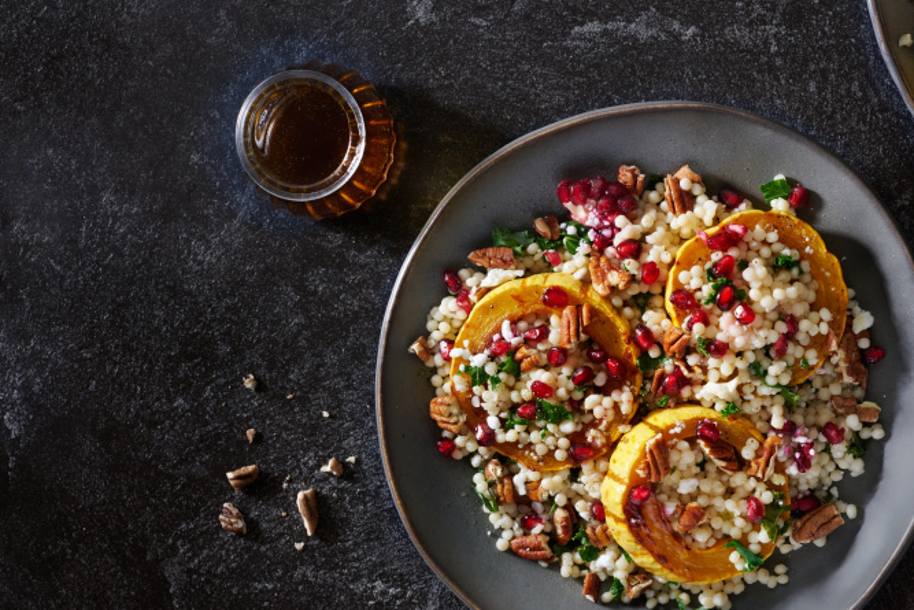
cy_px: 394
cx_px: 630
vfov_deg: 18.2
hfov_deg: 26.8
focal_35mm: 75
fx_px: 1904
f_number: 8
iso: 500
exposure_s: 1/200
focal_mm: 50
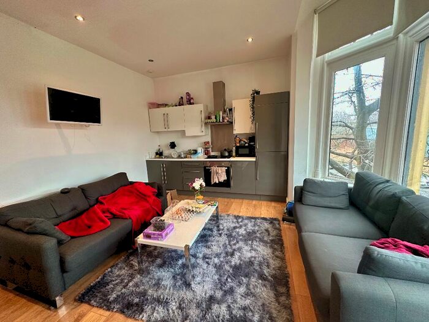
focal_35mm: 14
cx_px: 214
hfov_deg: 102.1
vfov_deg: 85.7
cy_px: 161
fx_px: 174
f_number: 2.2
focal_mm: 2.22
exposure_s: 1/99
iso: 250
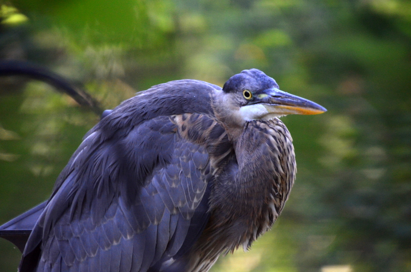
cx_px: 206
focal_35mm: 600
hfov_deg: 3.4
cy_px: 136
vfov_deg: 2.3
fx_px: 6838
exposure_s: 1/100
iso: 1600
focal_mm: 400
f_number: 6.3
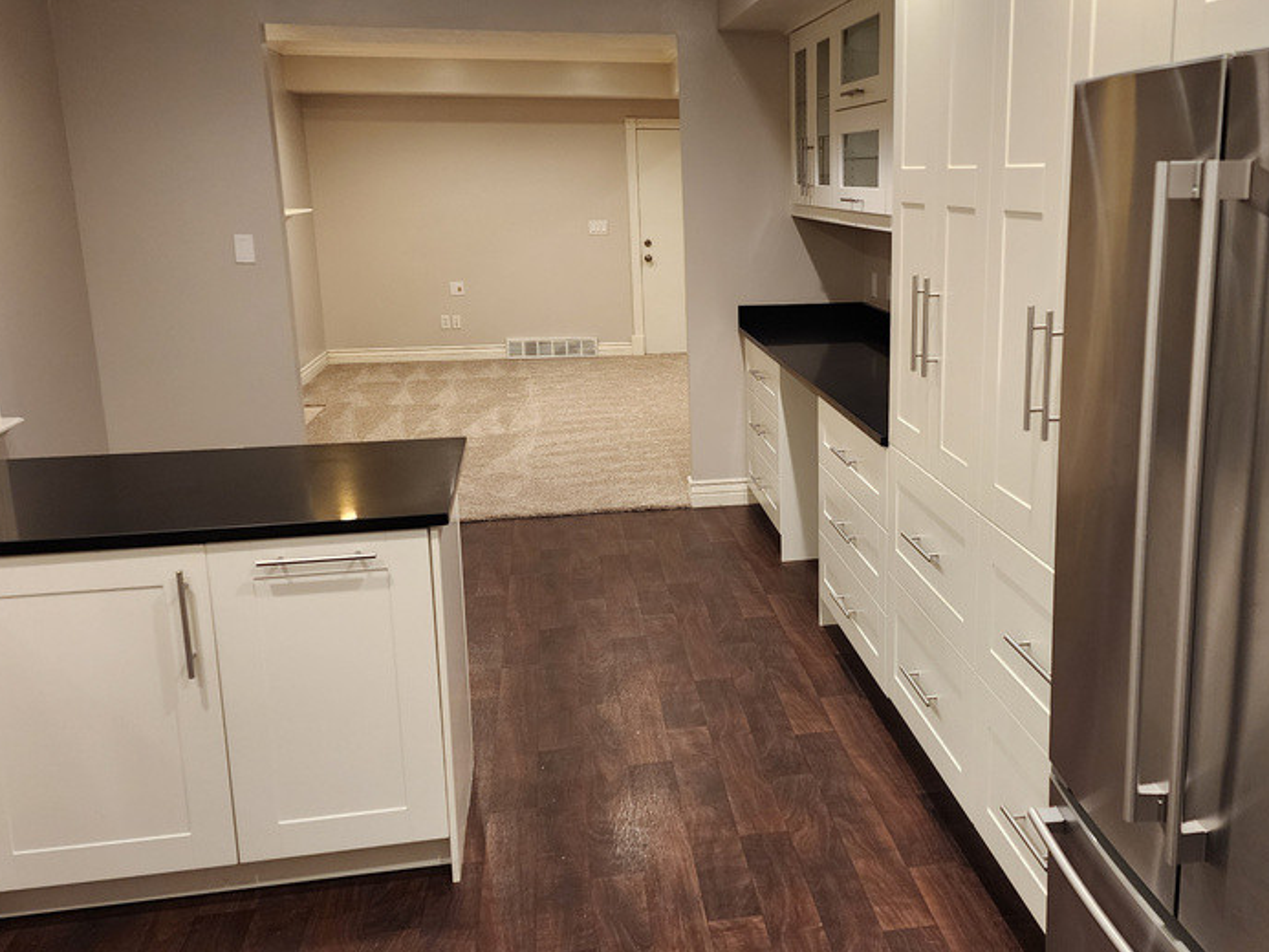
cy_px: 454
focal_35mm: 34
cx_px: 822
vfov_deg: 41.8
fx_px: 1247
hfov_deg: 53.1
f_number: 1.8
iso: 320
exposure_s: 1/120
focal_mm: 6.4
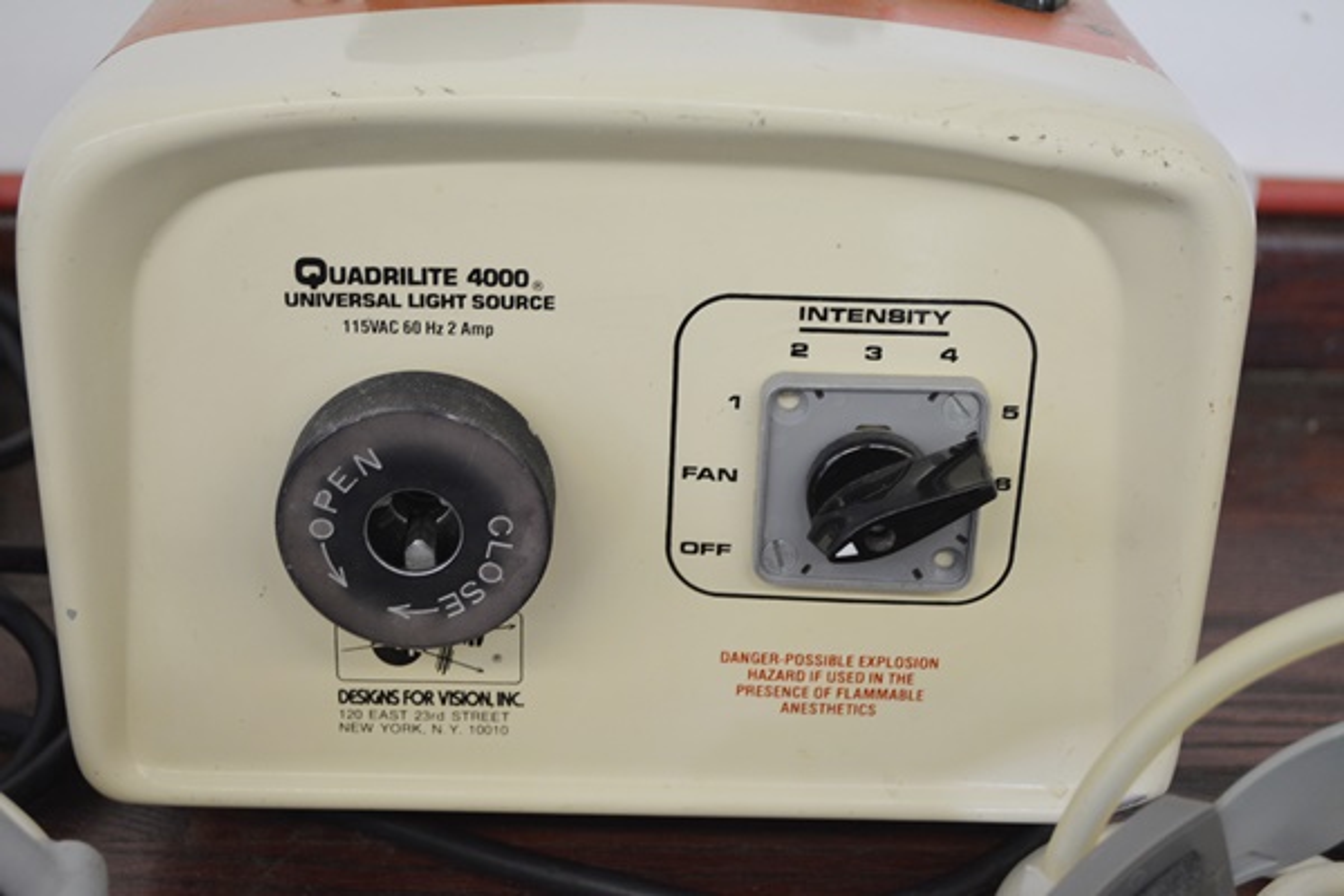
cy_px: 448
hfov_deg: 33.4
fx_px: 2240
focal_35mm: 60
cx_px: 672
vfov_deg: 22.6
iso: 800
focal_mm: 40
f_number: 5.3
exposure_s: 1/60
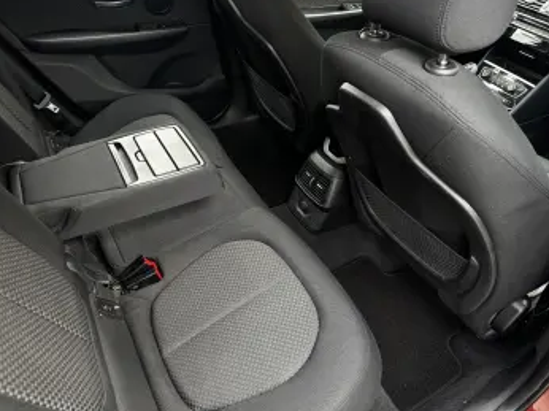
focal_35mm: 25
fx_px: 396
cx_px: 267
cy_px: 205
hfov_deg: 69.4
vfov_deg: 54.8
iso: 100
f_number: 1.78
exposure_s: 1/50
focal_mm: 6.76
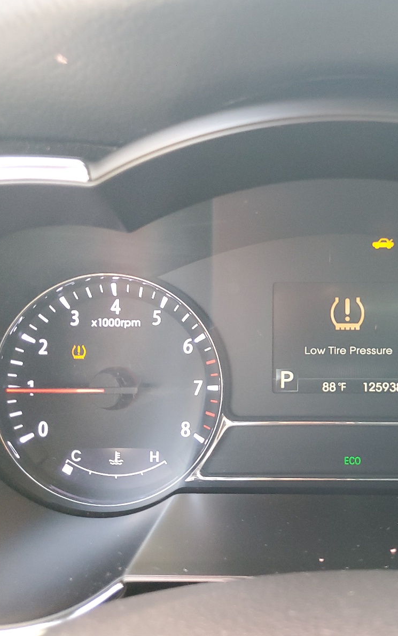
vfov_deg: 52.7
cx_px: 351
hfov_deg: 32.8
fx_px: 642
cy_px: 317
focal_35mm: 37
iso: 221
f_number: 1.5
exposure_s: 1/60.2
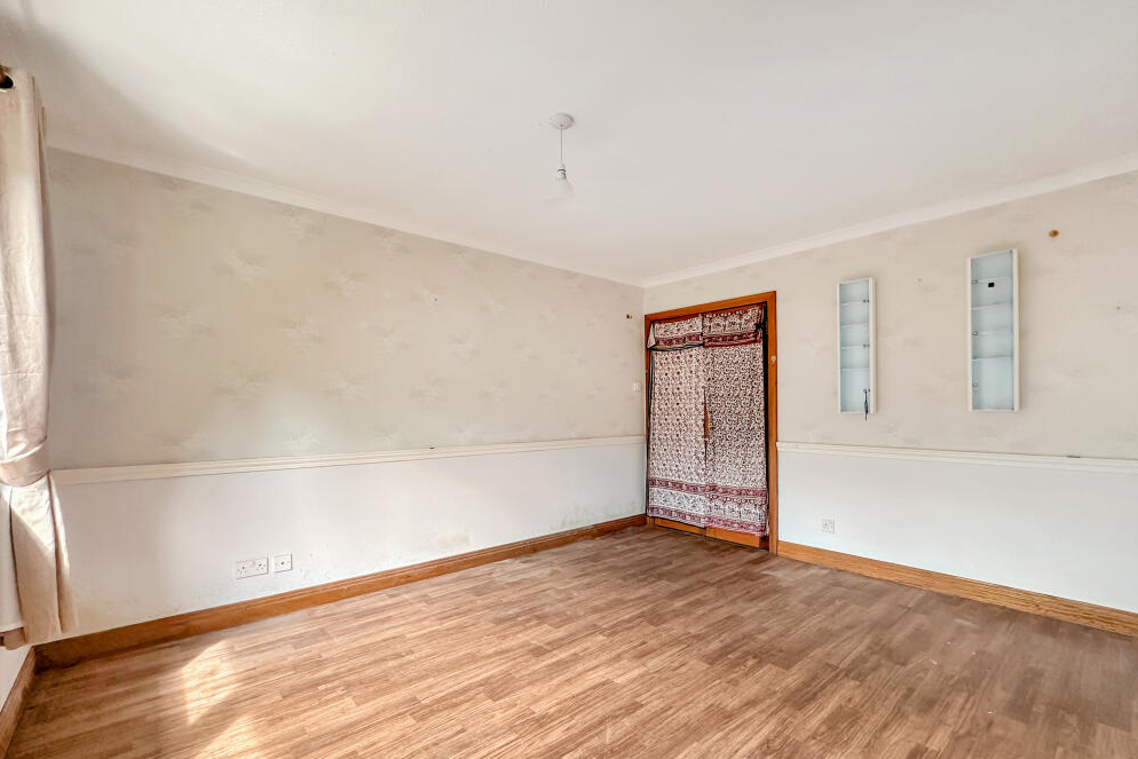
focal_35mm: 15
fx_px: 474
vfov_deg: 76.9
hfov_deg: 100.4
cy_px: 432
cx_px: 585
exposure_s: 1/100
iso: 250
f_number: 2.2
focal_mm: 2.22
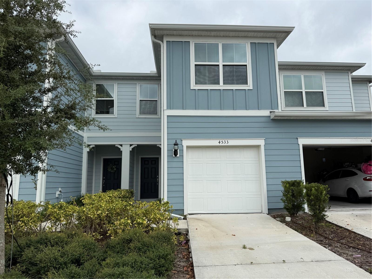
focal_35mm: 24
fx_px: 258
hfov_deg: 71.6
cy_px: 140
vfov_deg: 56.8
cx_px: 186
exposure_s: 1/5714
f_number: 1.78
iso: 80
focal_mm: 6.76
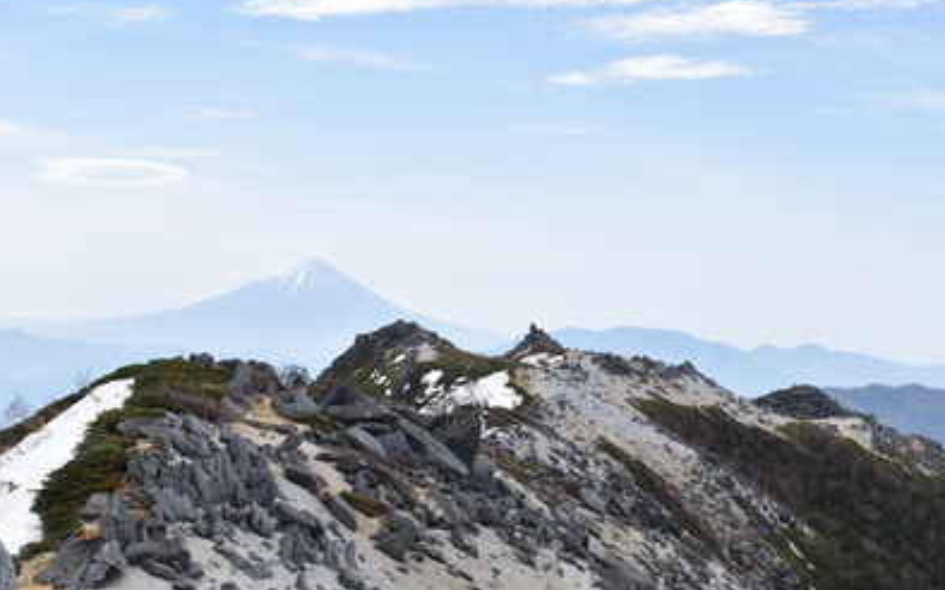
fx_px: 1519
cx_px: 470
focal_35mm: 59
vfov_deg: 22.0
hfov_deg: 34.6
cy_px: 302
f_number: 13
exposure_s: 1/125
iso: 125
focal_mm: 38
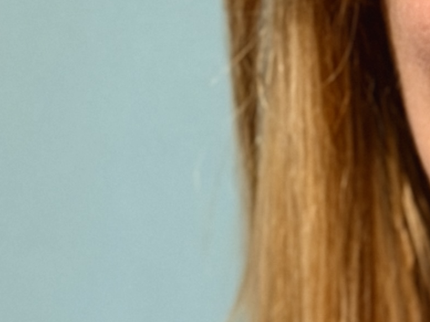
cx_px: 729
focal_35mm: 249
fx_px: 3094
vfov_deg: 6.0
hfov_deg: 7.7
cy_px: 230
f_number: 1.78
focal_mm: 6.76
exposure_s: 1/43
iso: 250
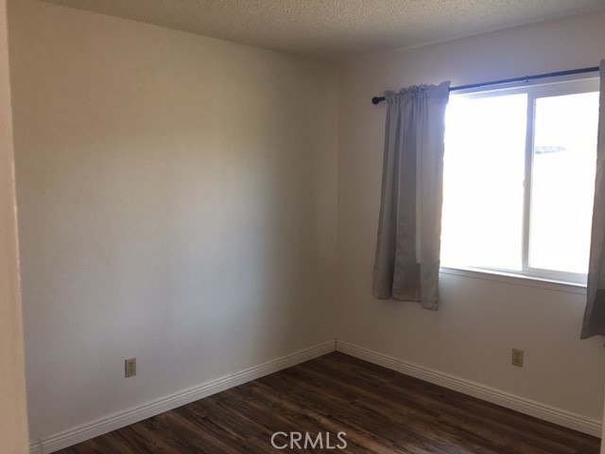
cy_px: 227
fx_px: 507
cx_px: 302
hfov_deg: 61.7
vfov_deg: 48.2
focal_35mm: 29
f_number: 2.2
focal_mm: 4.15
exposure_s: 1/15
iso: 32
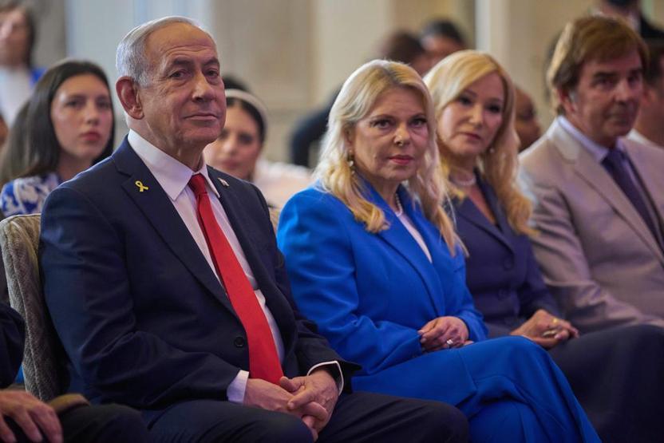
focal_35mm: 194
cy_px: 222
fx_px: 3579
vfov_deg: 7.1
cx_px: 332
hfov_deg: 10.6
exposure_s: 1/400
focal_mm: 194
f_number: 2.8
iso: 2000
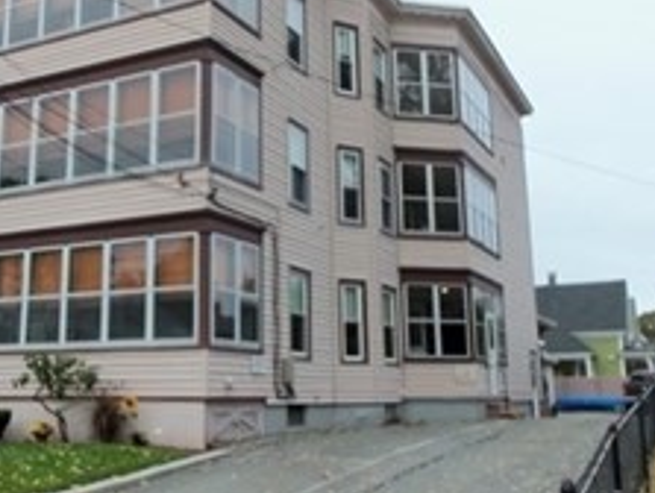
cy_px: 191
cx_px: 223
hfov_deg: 41.5
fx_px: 853
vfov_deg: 32.1
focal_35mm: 45
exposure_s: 1/100
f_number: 3.4
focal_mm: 5.2
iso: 80
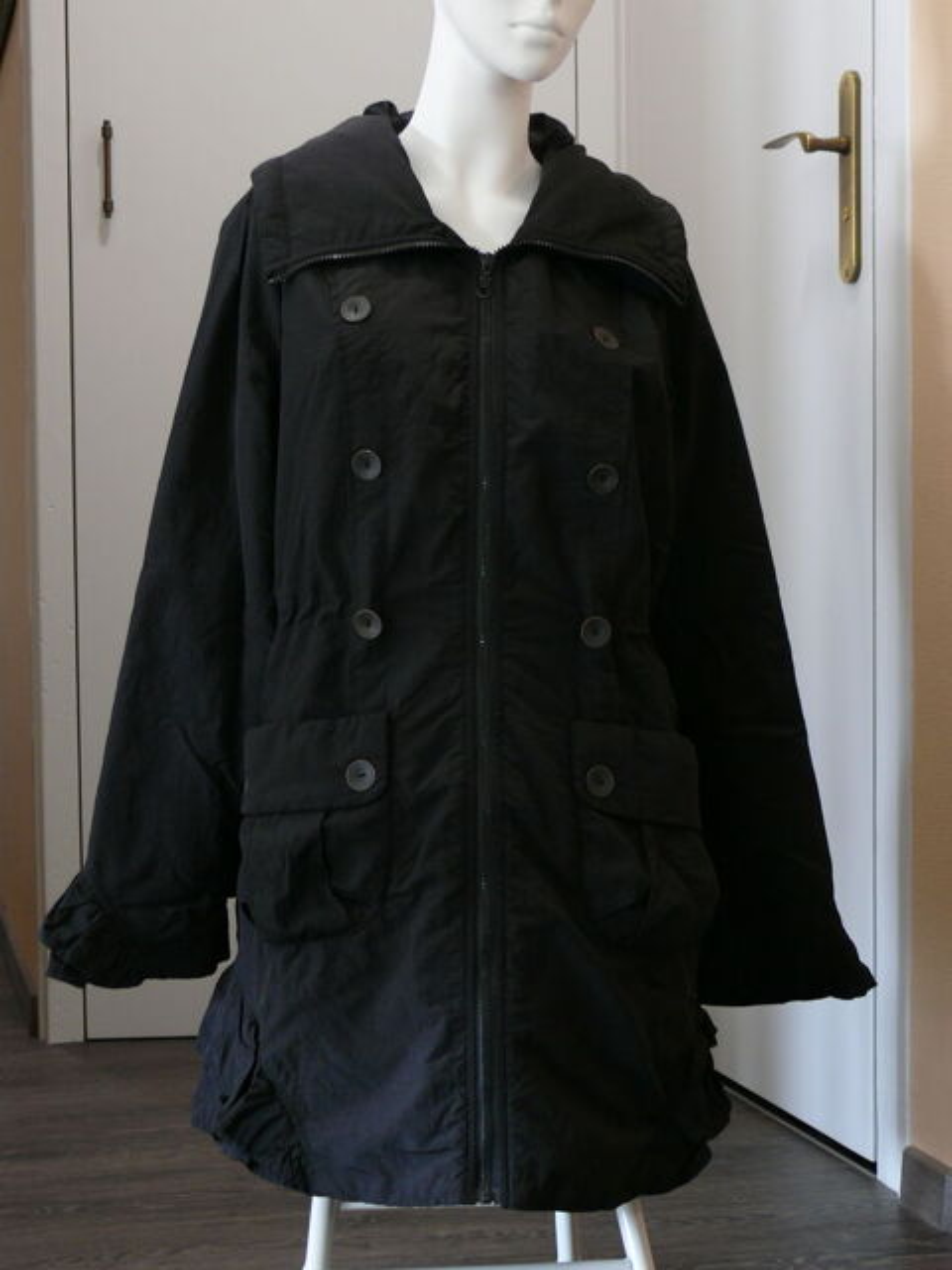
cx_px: 476
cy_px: 635
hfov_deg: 23.3
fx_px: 2310
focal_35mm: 63
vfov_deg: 30.7
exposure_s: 1/4
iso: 100
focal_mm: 11.1
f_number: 3.2
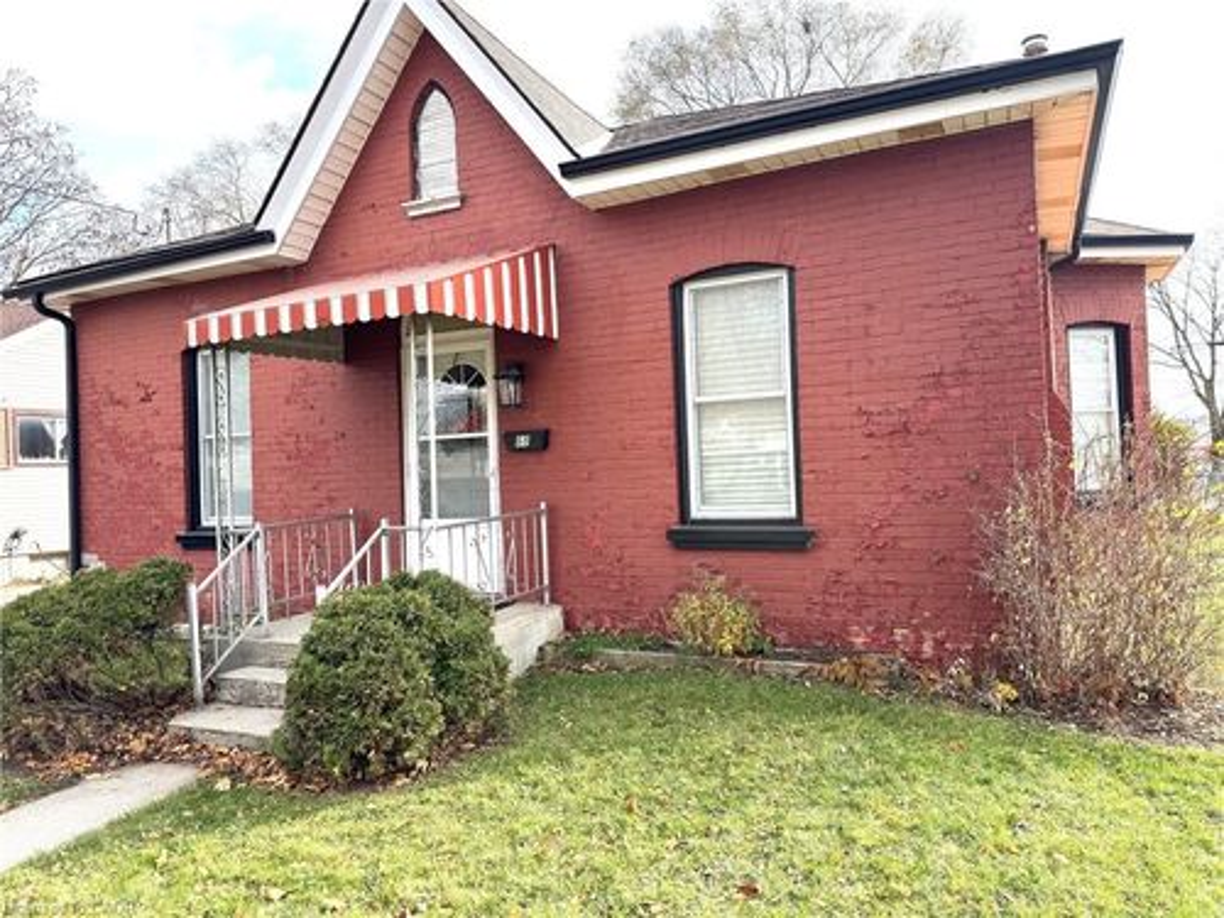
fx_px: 849
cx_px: 612
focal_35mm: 24
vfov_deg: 56.8
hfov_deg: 71.6
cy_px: 459
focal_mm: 6.76
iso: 80
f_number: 1.78
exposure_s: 1/715
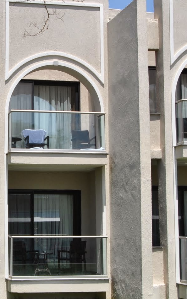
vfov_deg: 26.1
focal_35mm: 79
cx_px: 4
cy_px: 168
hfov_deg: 16.2
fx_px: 644
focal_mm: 24
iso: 100
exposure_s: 1/250
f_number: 8
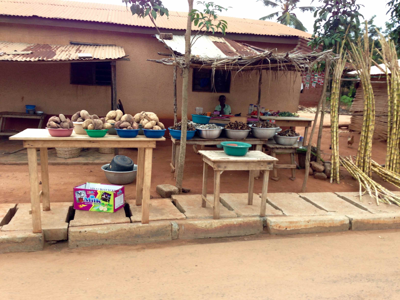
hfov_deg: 55.4
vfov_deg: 42.9
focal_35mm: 33
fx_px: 381
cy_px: 150
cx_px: 200
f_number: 2.4
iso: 50
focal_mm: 4.12
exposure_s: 1/203
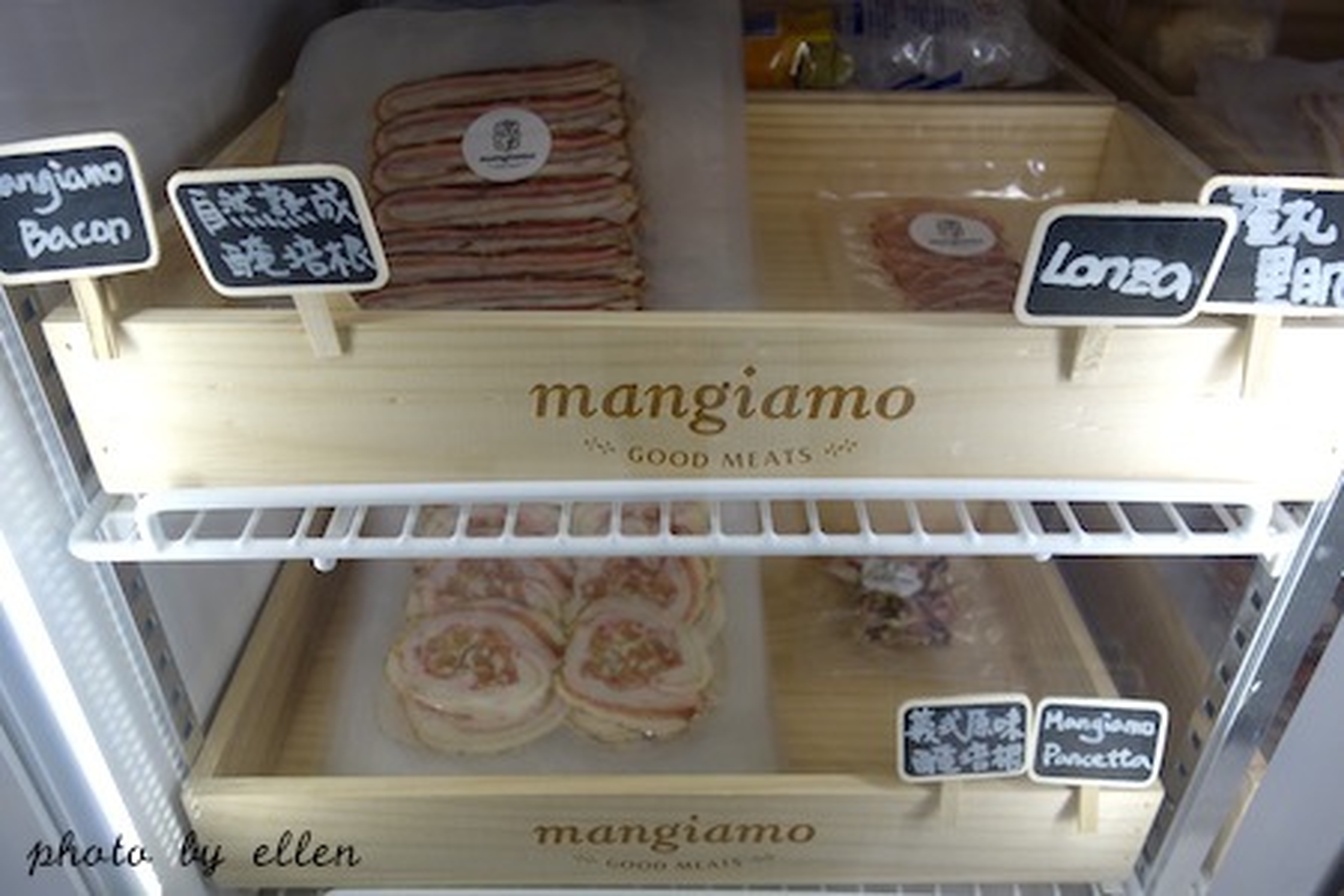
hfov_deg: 65.5
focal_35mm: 28
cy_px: 448
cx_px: 672
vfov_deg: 46.4
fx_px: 1045
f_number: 2
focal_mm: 10.4
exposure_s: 1/100
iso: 125
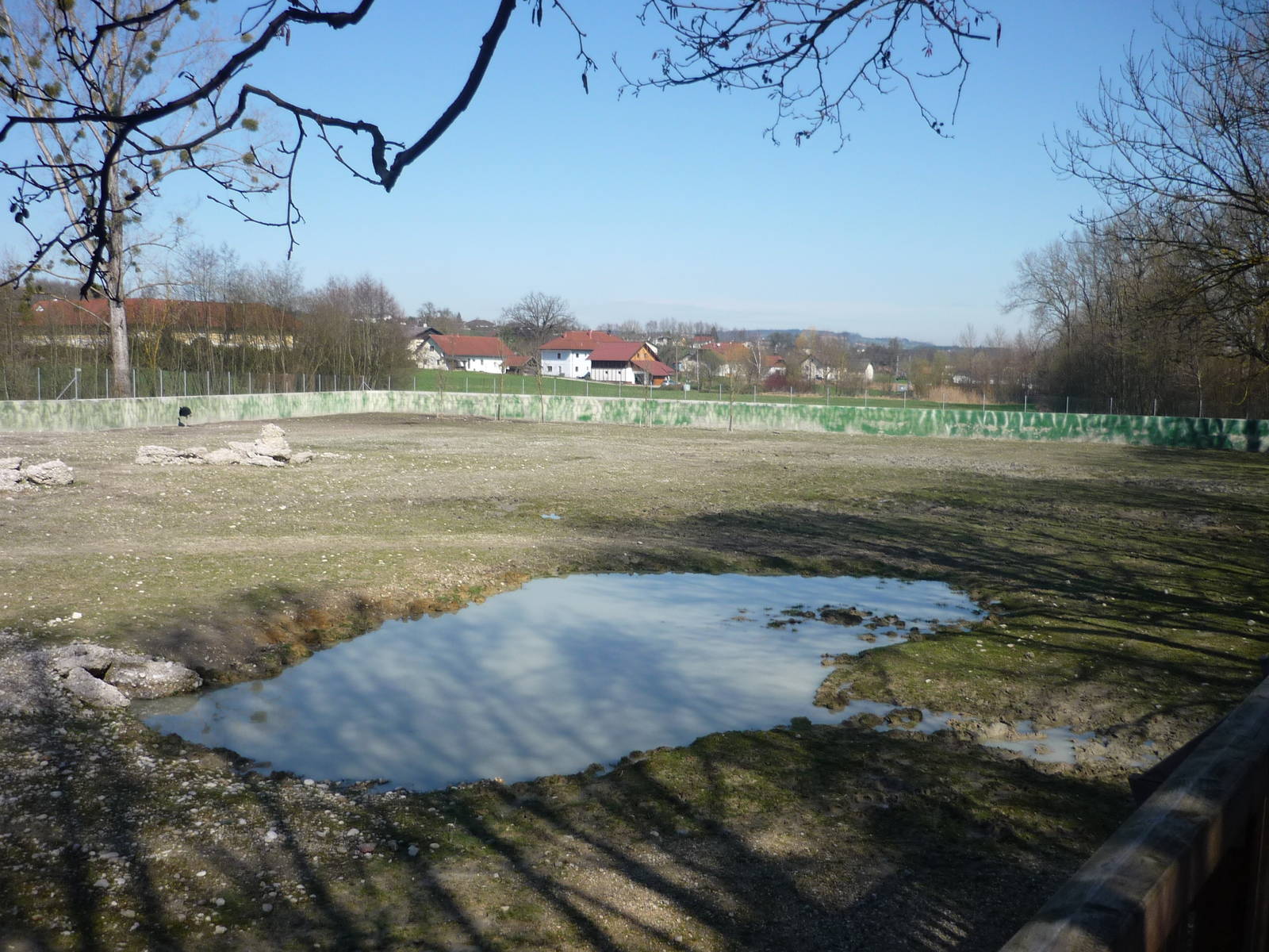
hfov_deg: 55.4
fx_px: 1210
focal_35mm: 33
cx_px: 634
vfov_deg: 42.9
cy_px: 476
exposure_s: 1/160
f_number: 8
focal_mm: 5.5
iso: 100
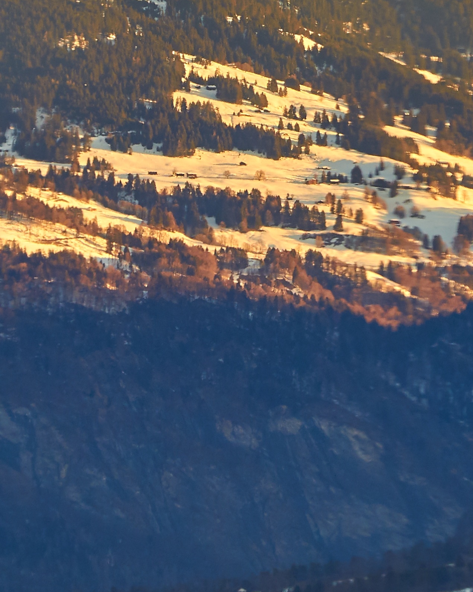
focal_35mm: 634
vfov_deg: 3.1
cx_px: 325
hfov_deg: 2.4
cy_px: 75
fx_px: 11095
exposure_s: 1/100
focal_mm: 135
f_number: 8
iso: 320
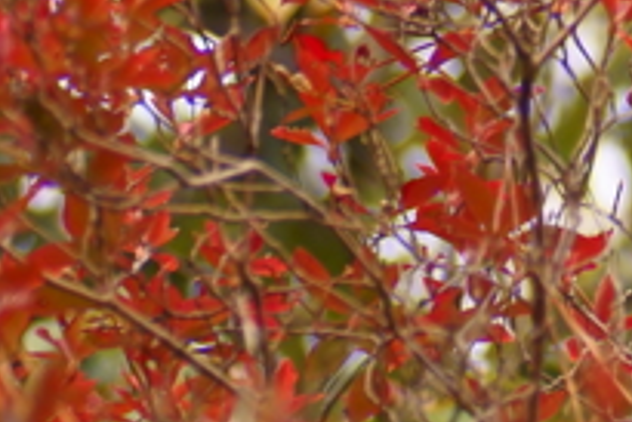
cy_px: -117
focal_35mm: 674
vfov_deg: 2.0
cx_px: 1575
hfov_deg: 3.0
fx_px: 11840
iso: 100
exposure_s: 1/160
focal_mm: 90
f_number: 2.8
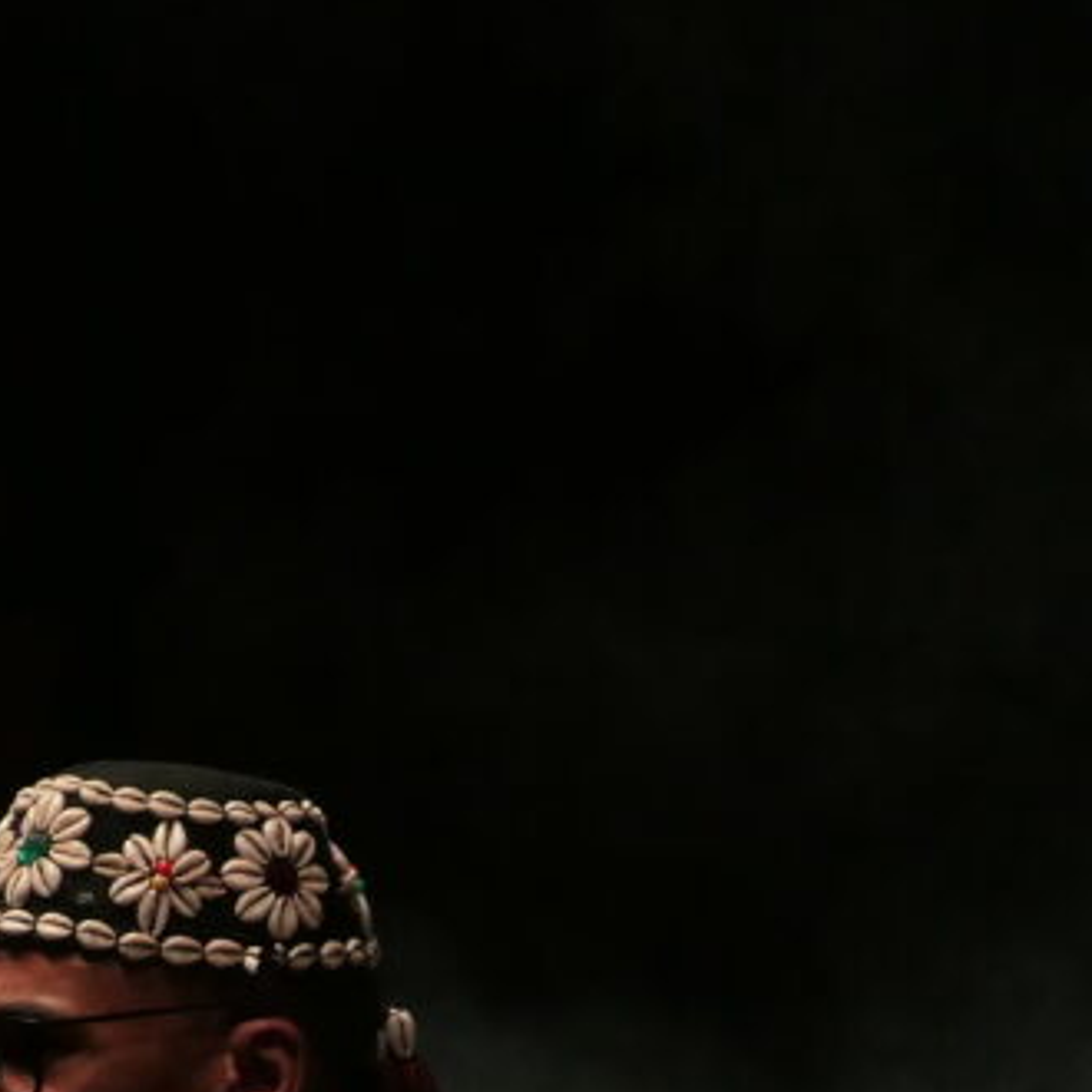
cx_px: 880
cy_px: 1499
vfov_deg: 4.1
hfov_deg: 4.1
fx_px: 15240
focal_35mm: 427
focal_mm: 39.6
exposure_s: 1/125
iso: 640
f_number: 5.4
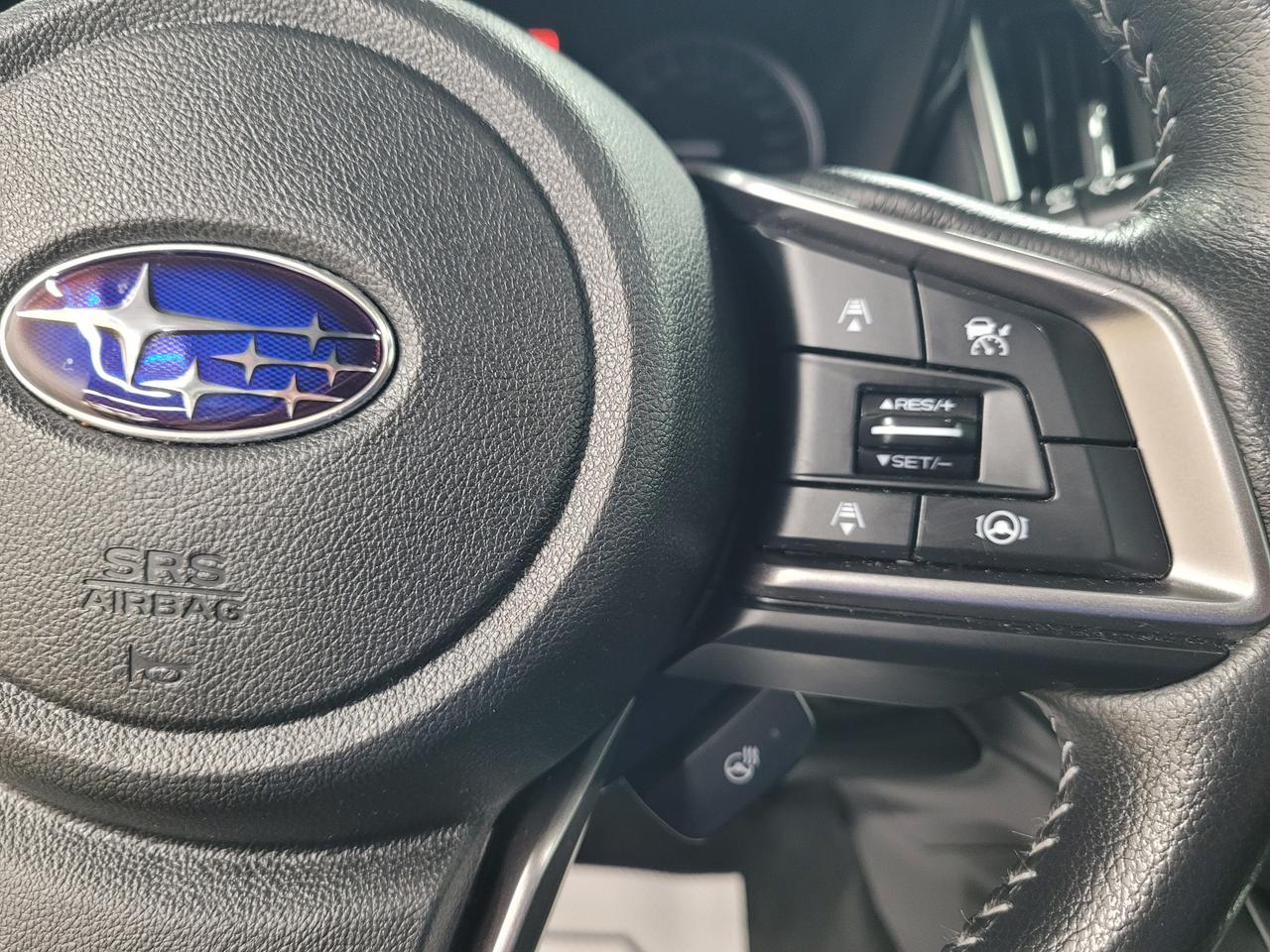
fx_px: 954
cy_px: 476
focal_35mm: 26
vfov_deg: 53.1
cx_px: 635
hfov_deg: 67.3
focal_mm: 5.4
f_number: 1.8
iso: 500
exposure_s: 1/40
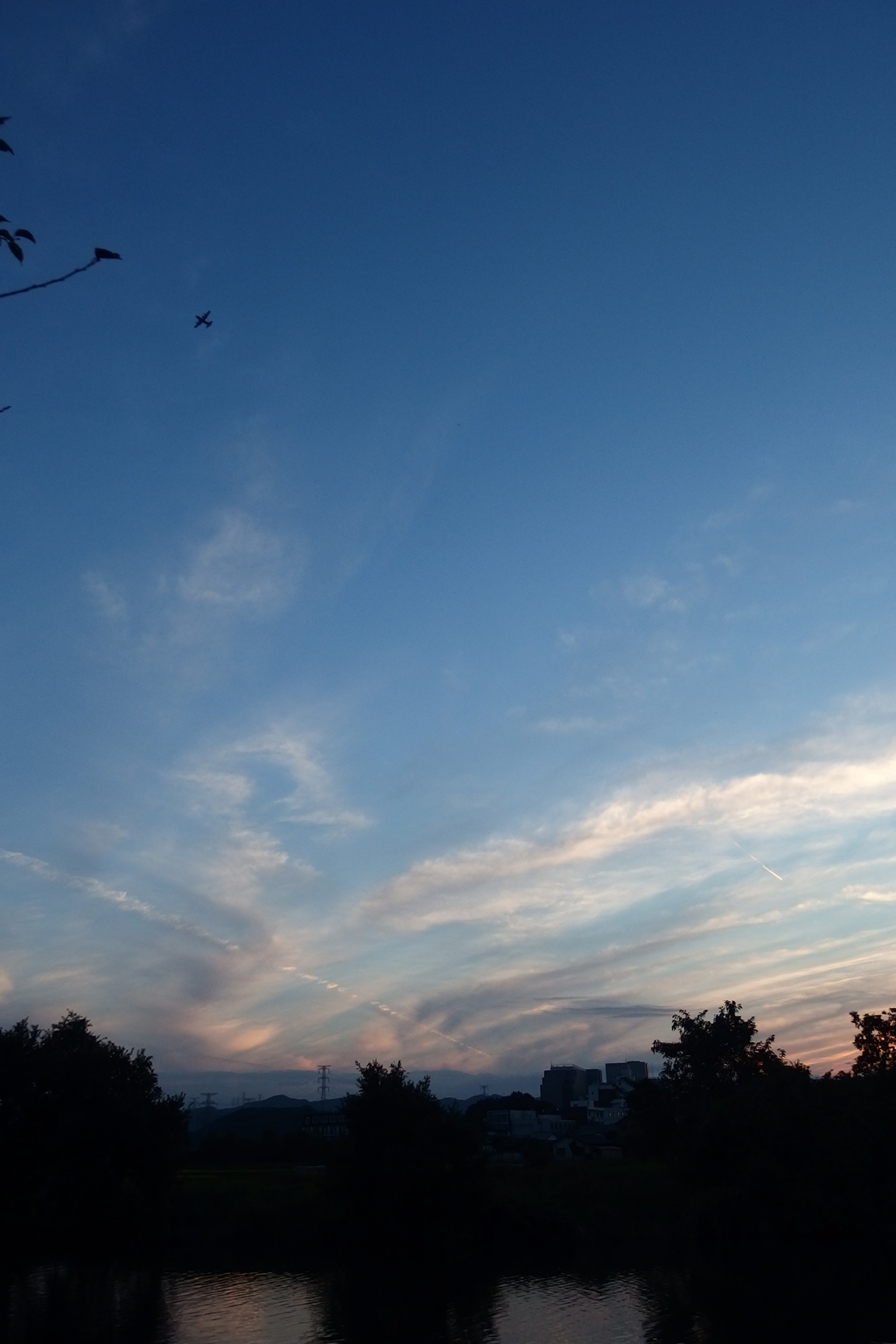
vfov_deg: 63.7
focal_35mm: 29
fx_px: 1083
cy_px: 672
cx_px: 448
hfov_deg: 45.0
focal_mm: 5.2
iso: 100
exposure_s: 1/400
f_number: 2.5
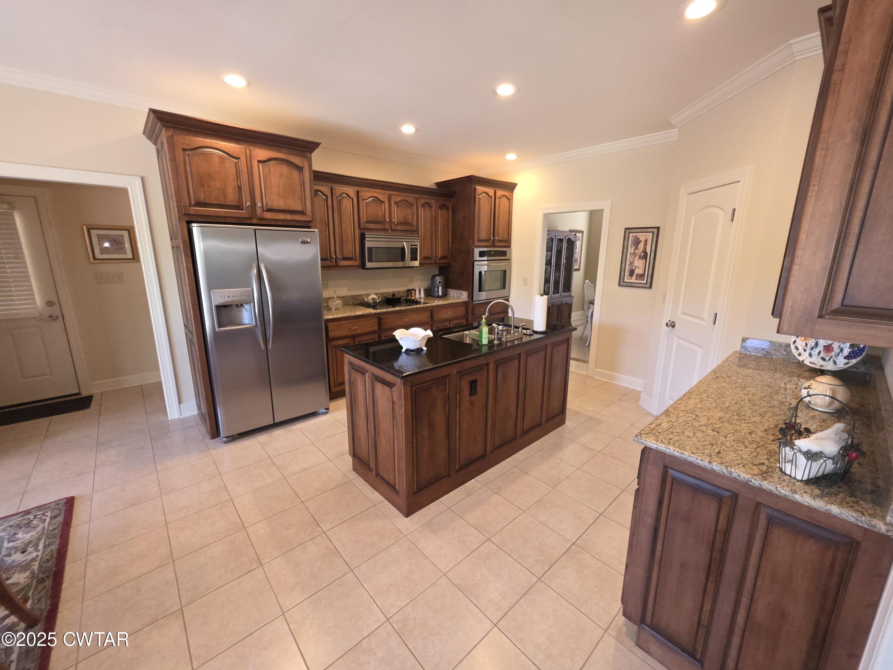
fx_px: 335
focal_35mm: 13
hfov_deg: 106.2
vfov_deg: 89.9
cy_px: 335
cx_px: 446
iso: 250
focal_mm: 2.2
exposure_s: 1/60
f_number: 1.9
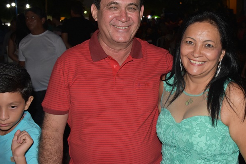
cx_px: 149
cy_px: 64
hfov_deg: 45.2
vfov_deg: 31.1
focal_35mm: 43
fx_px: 294
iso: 1600
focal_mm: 22
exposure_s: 1/60
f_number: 5.6
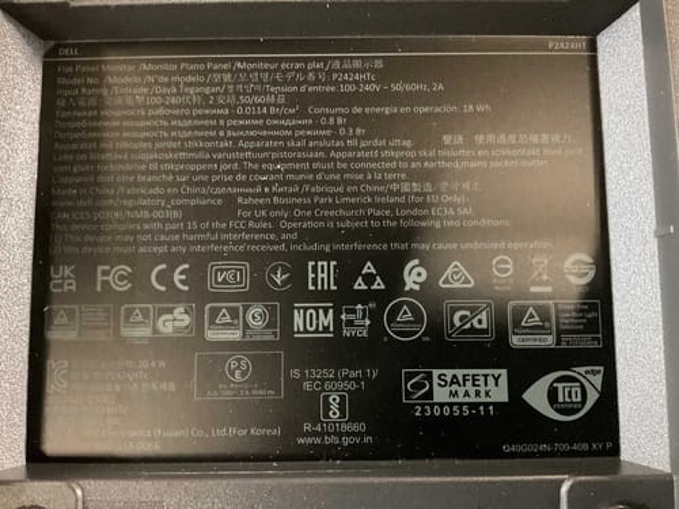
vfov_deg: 48.2
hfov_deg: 61.7
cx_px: 340
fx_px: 569
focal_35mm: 29
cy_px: 254
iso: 500
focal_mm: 3
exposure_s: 1/20
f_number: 1.8
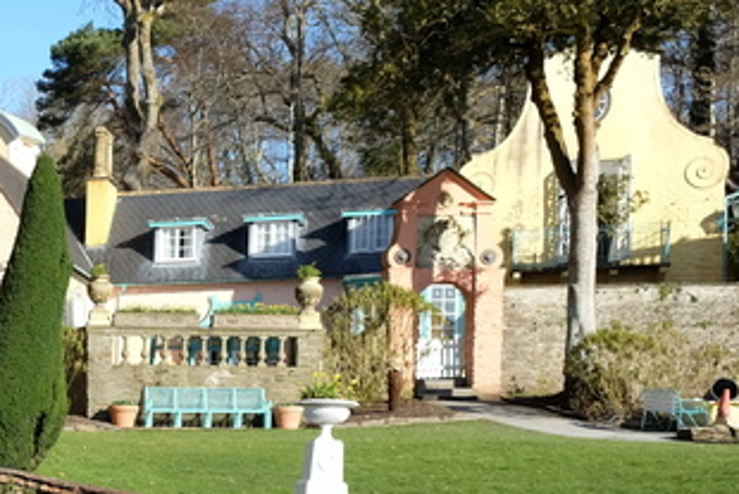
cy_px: 530
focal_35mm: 74
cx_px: -198
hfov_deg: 24.2
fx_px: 1520
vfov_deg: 17.9
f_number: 5.6
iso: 200
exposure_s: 1/300
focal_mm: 19.6
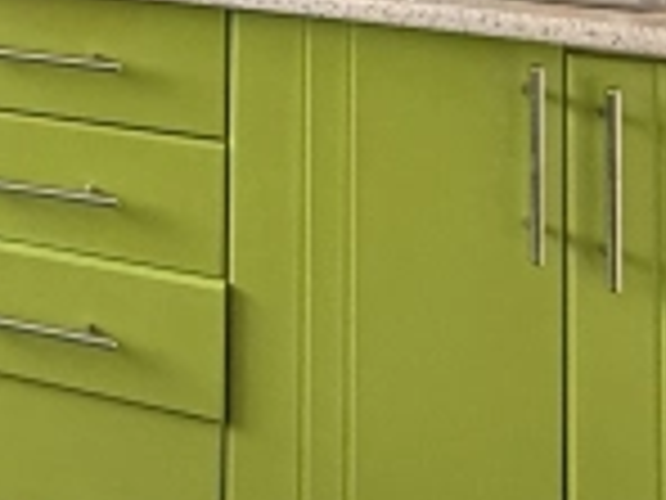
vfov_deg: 20.5
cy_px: -288
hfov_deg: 26.8
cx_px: -234
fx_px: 1135
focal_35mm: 59
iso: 400
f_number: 2.2
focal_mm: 2.22
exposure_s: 1/60
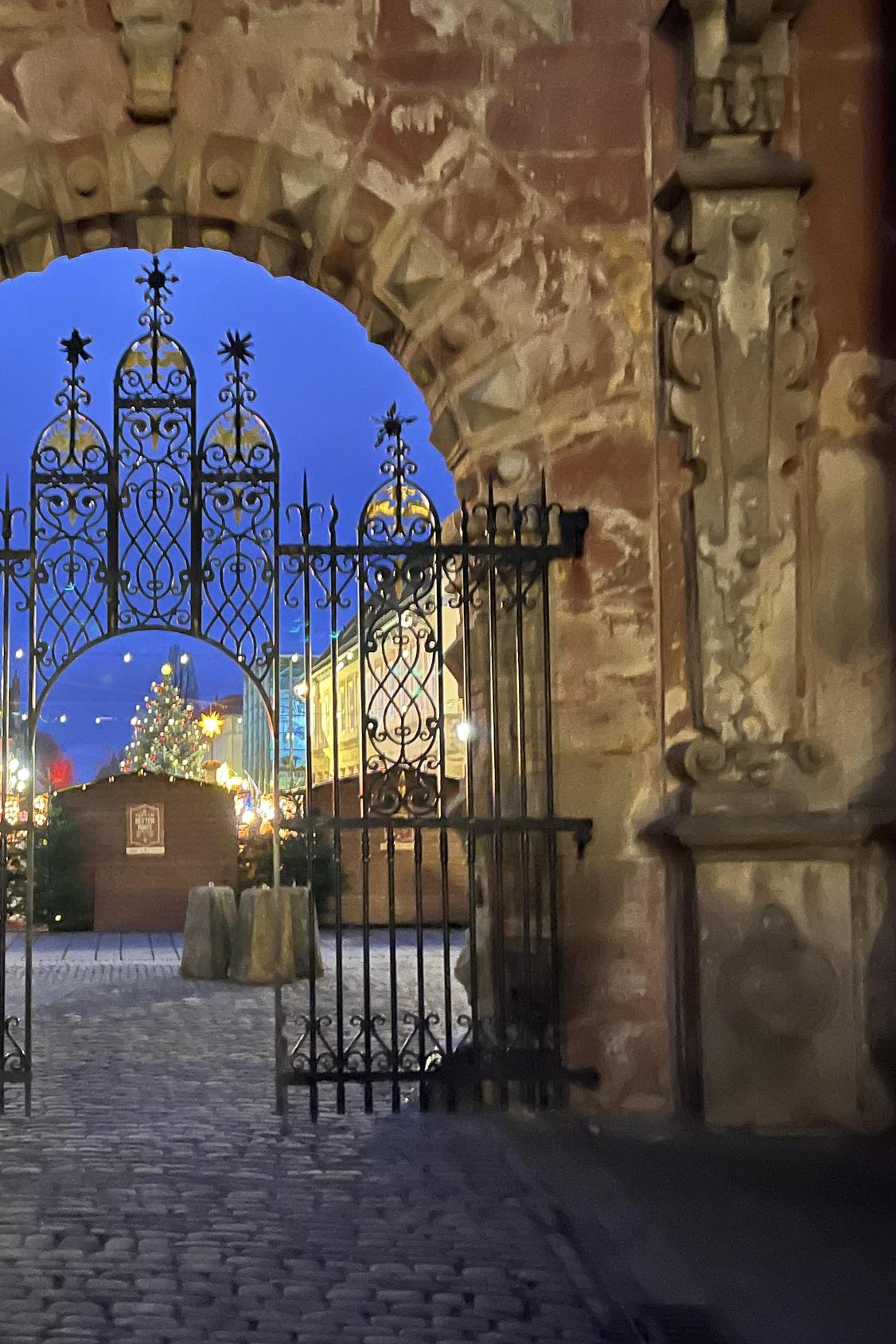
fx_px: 1530
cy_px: 663
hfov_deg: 31.6
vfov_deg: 47.4
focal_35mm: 41
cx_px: 153
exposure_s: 1/9
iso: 1250
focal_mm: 5.1
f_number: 1.6
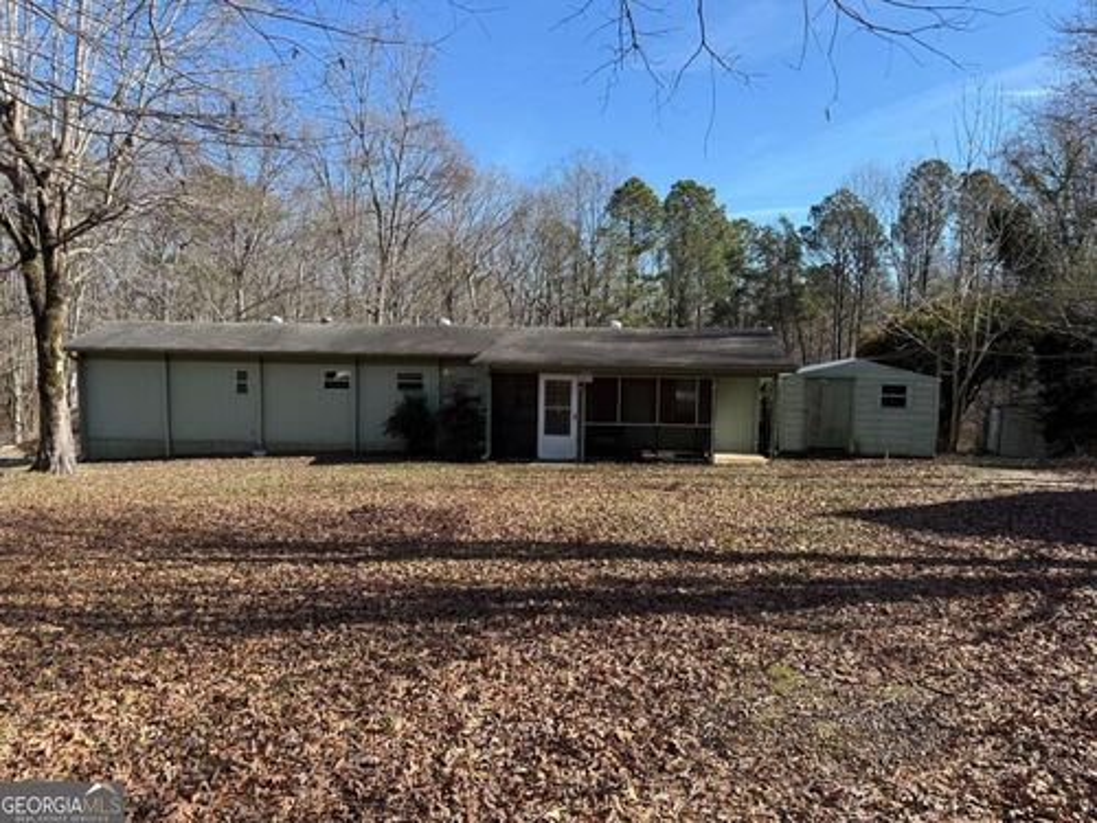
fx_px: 761
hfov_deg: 71.6
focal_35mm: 24
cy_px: 412
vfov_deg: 56.8
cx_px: 548
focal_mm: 6.76
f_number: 1.78
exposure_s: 1/2000
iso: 80
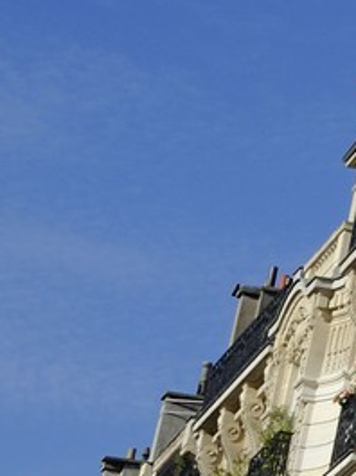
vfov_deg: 10.1
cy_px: -384
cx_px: 1246
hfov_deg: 6.8
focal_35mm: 186
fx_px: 2557
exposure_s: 1/160
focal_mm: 32
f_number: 16
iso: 200
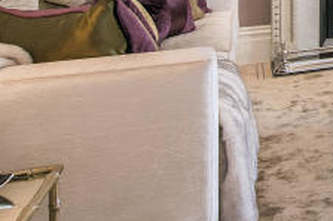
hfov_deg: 22.9
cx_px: 546
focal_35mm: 64
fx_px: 592
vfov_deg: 18.8
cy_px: -108
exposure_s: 1/160
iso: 400
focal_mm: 14
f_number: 7.1
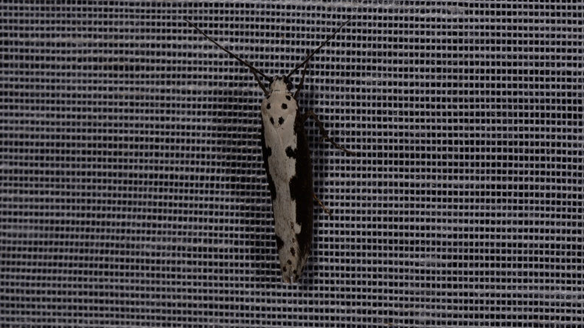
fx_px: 2083
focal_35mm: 135
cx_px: 292
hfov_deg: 16.0
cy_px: 161
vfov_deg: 9.0
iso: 100
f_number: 32
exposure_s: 1/60
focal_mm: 85
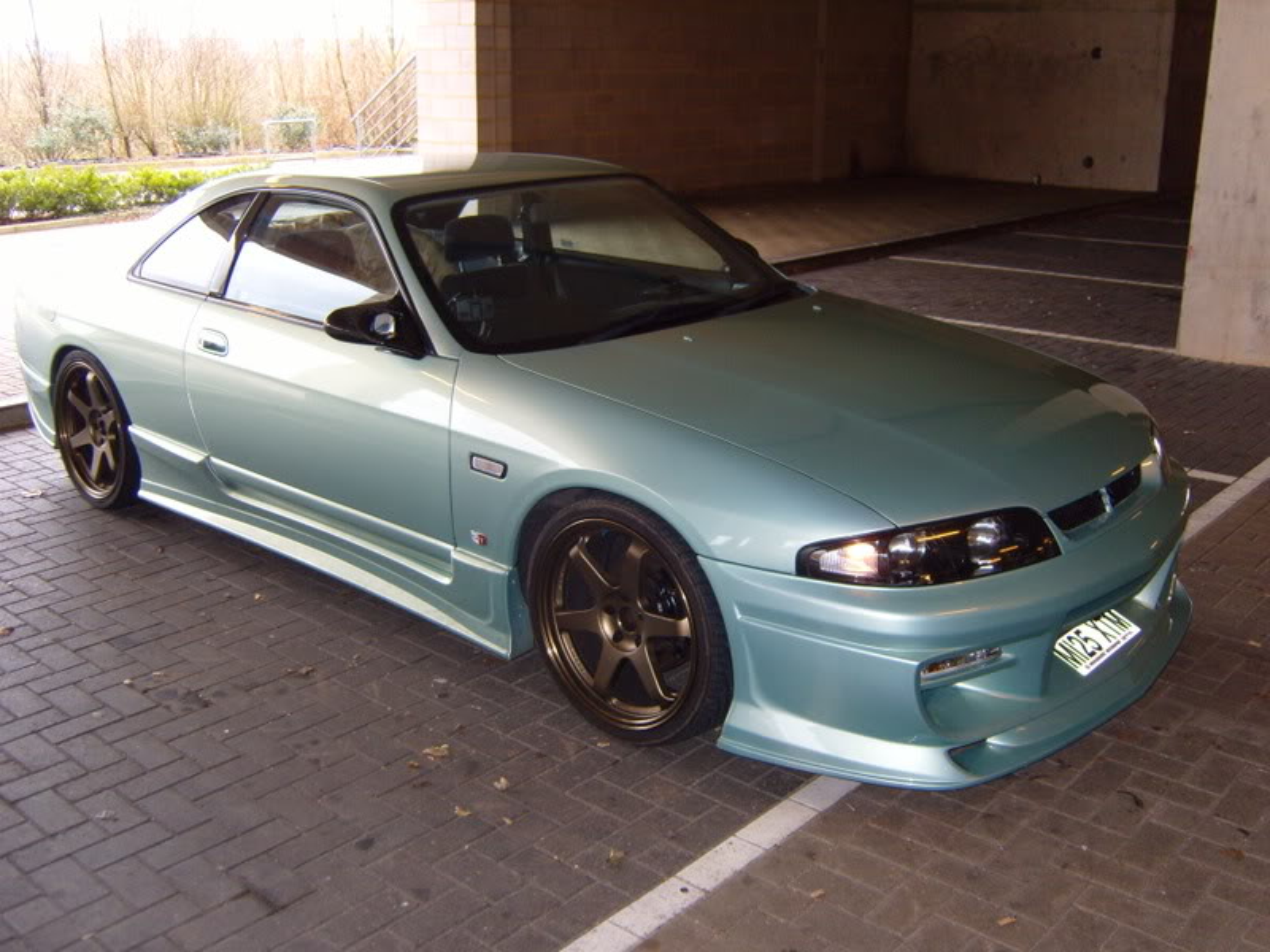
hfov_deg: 52.6
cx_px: 635
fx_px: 1284
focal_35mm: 35
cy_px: 476
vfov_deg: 40.7
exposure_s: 1/45
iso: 155
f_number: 2.8
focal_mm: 7.4
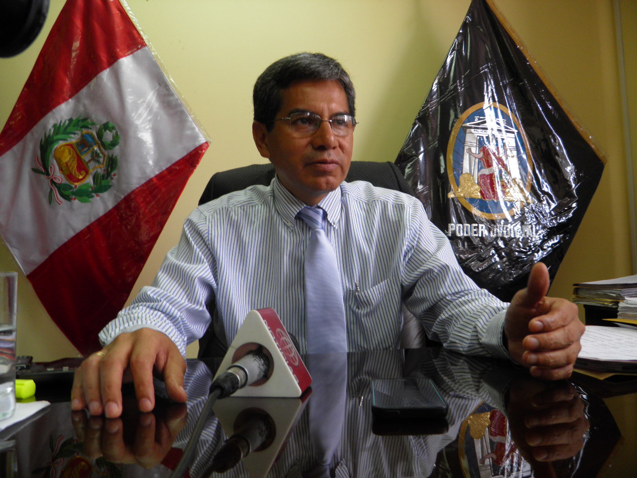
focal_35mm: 28
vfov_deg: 49.7
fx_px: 515
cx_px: 318
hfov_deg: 63.4
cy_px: 239
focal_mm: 4.9
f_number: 2.8
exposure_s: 1/40
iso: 100
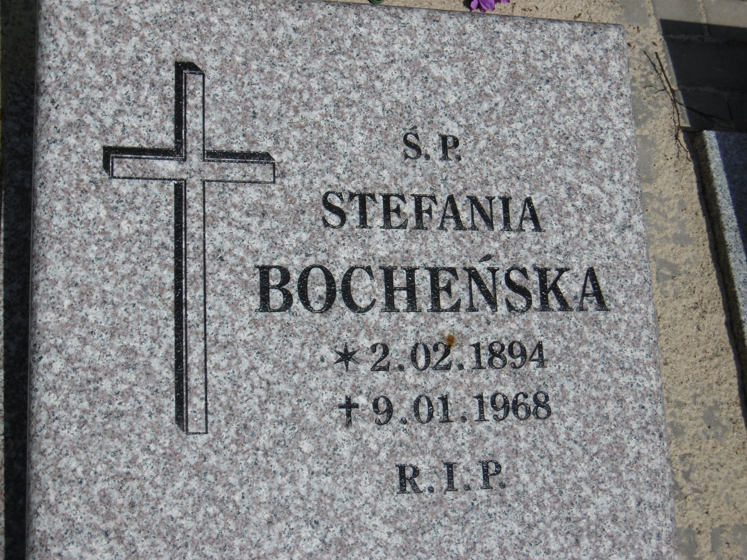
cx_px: 374
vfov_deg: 28.6
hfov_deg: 37.5
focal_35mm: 51
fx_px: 1101
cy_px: 280
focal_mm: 9.2
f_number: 10.1
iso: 100
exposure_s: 1/400
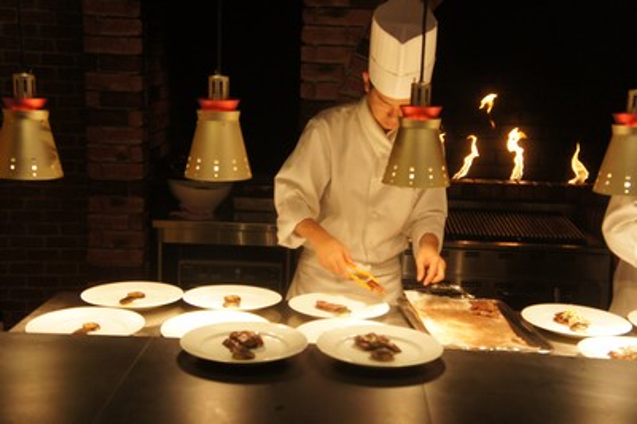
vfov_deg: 28.0
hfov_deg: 41.1
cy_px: 212
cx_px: 318
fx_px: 849
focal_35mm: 48
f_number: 4.5
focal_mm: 32
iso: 1000
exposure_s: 1/250
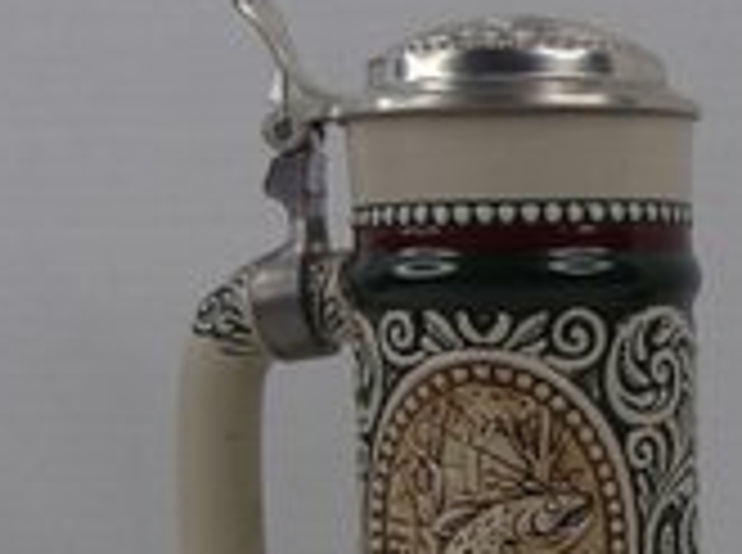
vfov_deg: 18.8
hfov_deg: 24.4
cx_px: 708
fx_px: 1647
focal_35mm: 77
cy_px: 484
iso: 125
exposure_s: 1/160
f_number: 4.7
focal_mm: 6.64
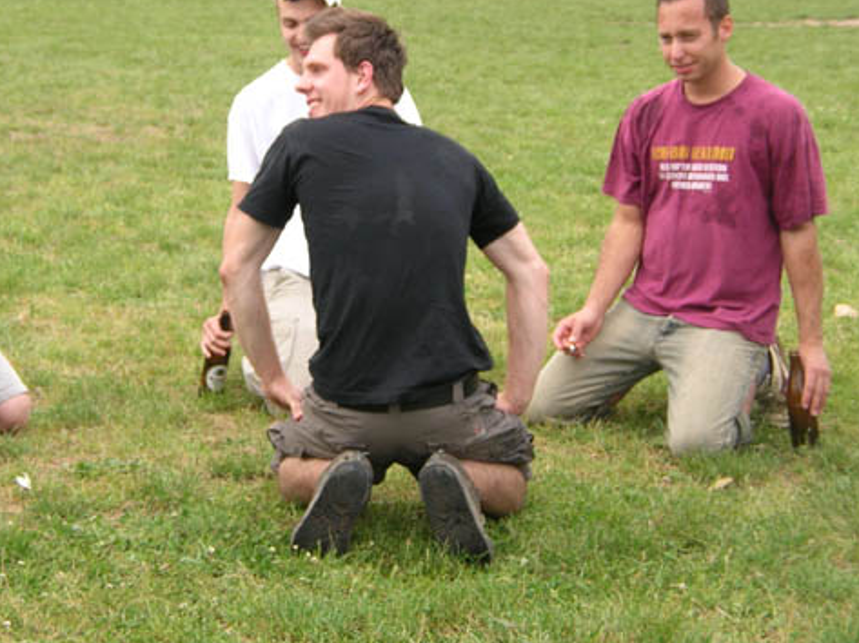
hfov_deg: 19.8
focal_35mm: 99
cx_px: 336
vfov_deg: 14.9
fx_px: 2455
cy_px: 255
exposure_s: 1/158
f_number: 3.3
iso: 50
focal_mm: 12.8
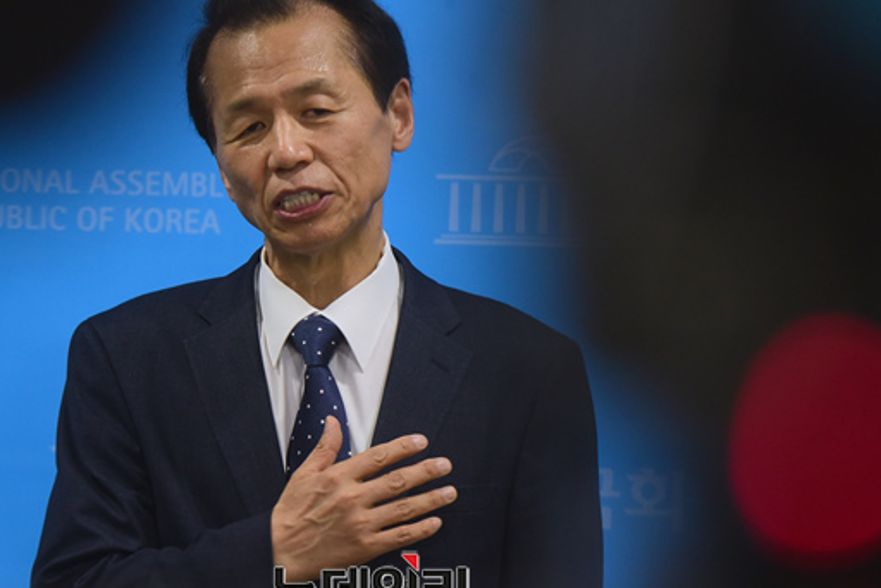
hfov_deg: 5.5
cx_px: 365
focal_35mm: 375
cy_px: 293
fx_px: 9182
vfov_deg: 3.7
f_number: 5.6
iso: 1600
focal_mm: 300
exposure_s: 1/200
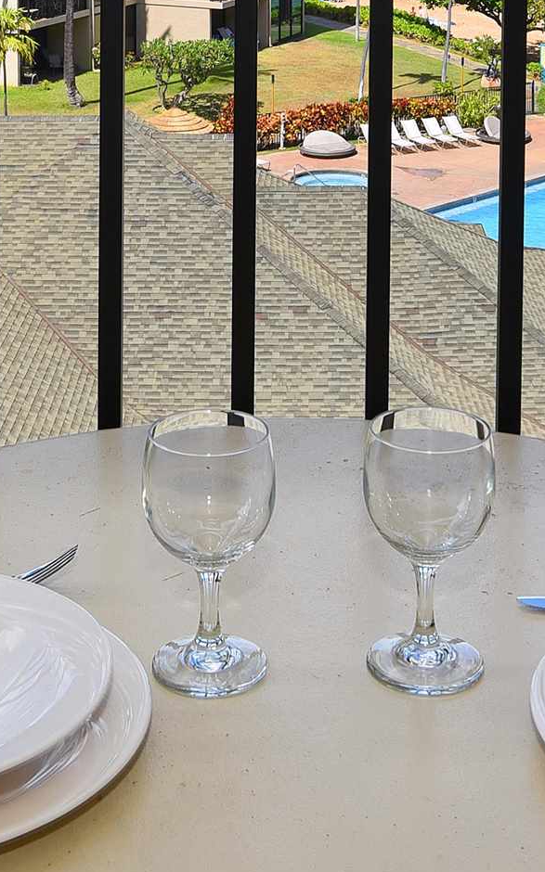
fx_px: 1665
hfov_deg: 18.6
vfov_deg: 28.4
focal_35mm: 70
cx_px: 241
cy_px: 107
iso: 100
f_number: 11
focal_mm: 21
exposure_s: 1/200
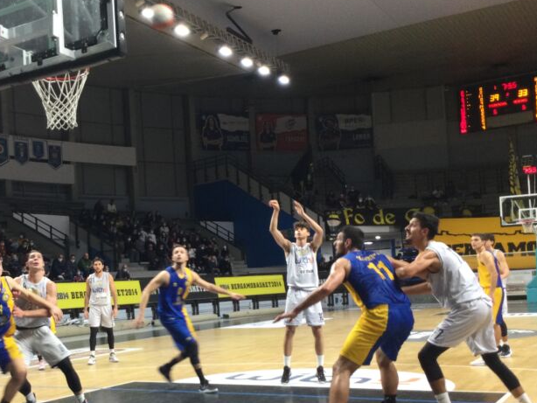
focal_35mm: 49
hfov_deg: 38.3
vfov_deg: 29.5
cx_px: 163
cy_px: 263
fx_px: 760
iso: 80
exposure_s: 1/33
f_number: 2.4
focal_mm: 3.3
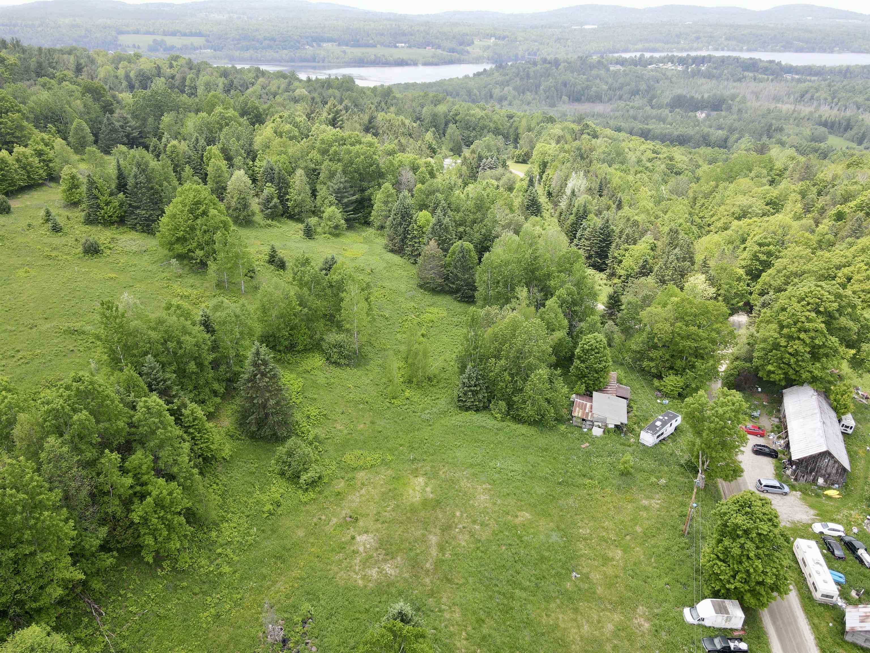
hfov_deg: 71.6
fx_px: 603
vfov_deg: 56.8
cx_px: 435
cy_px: 326
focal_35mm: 24
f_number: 2.8
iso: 100
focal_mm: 4.5
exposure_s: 1/200
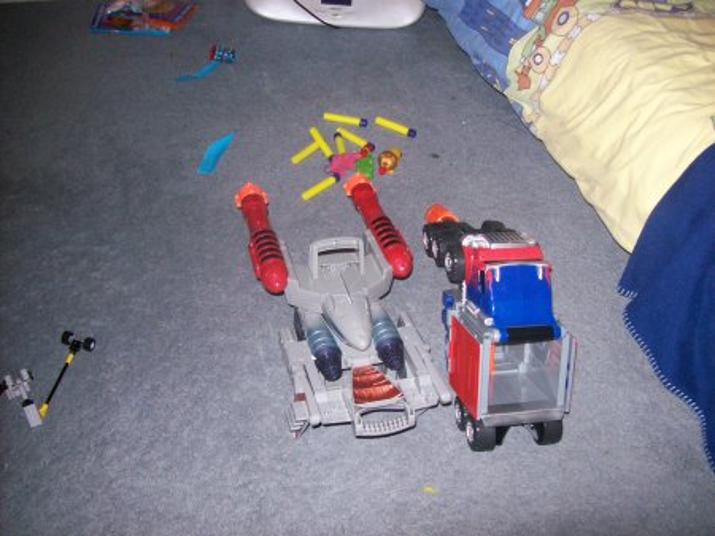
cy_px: 268
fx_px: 743
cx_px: 358
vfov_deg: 39.6
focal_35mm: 36
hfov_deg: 51.4
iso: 200
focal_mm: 6
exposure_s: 1/64
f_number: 2.7
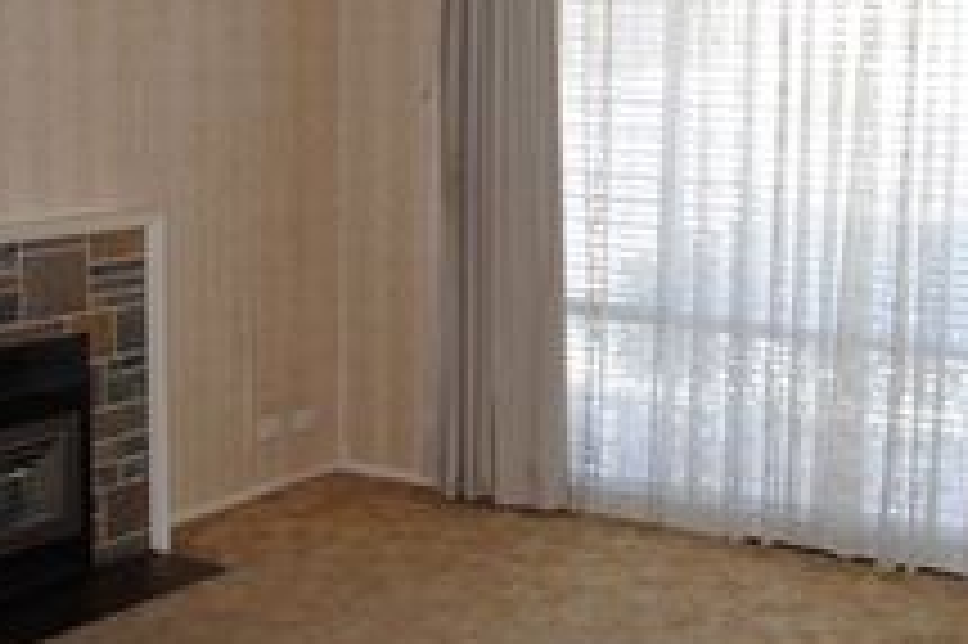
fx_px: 1585
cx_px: 599
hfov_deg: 33.8
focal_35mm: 59
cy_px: 245
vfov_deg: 22.9
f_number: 3.5
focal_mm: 18
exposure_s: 1/60
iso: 200
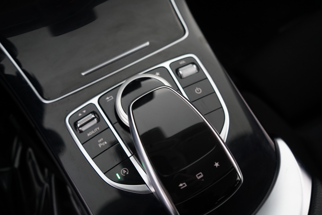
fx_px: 250
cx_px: 161
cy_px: 108
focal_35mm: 28
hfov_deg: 65.5
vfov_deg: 46.4
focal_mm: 28
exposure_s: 1/25
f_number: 3.5
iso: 1600
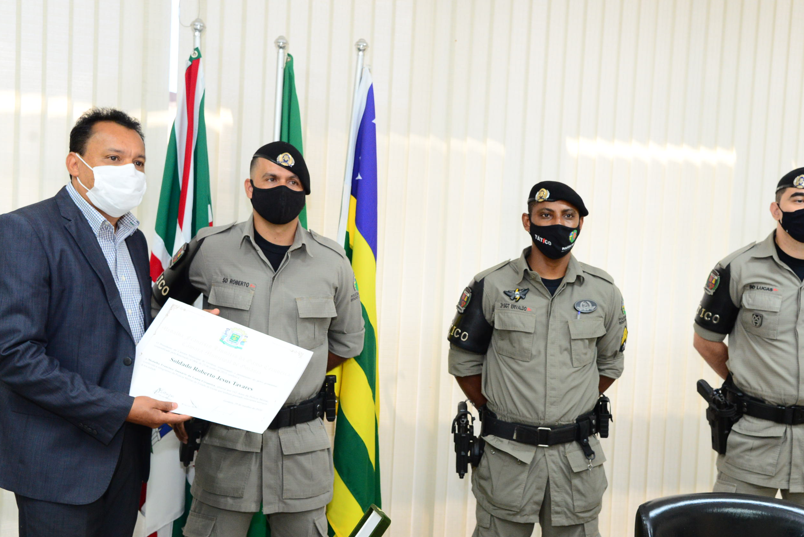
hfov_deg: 41.1
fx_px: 1072
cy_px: 299
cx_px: 443
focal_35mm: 48
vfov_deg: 28.1
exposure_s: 1/60
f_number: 5.6
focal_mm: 40
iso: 2000
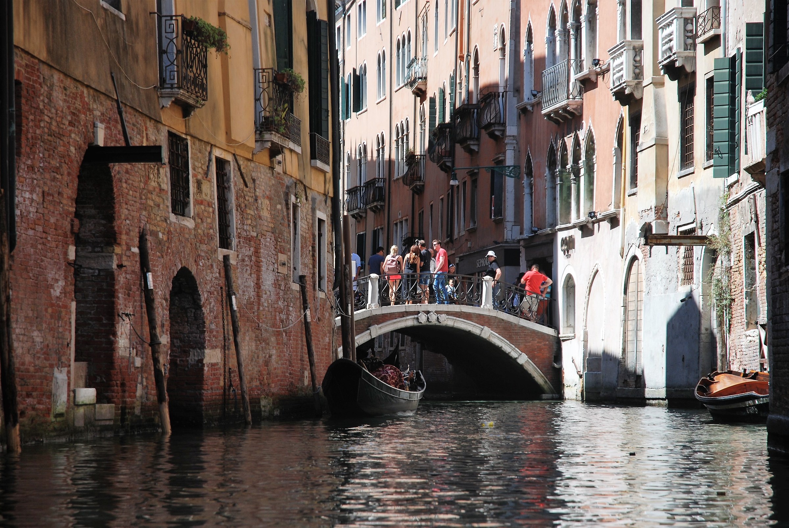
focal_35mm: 105
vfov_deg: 13.1
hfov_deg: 19.4
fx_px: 2304
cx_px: 394
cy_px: 264
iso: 100
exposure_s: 1/320
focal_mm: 70
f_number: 4.5
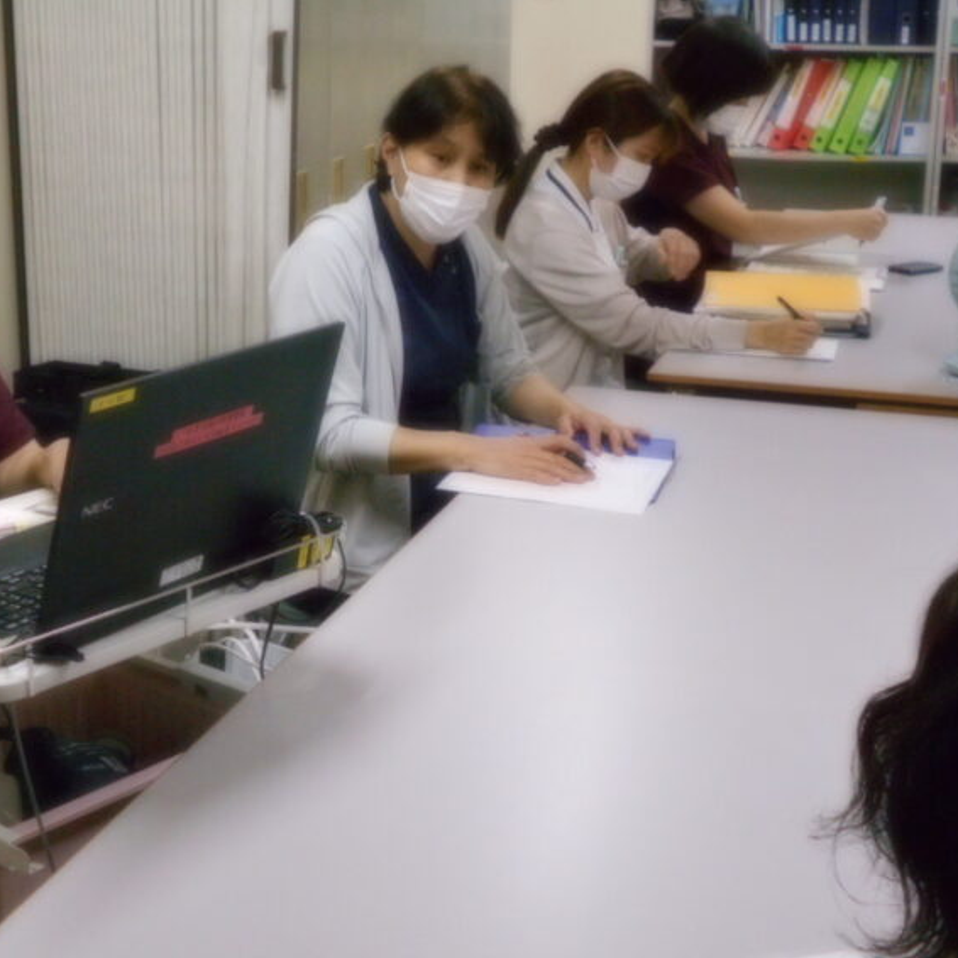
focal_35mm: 60
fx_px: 1879
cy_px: 484
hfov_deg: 28.5
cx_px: 361
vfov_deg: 28.6
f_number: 4.5
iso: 800
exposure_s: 1/80
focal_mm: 8.8
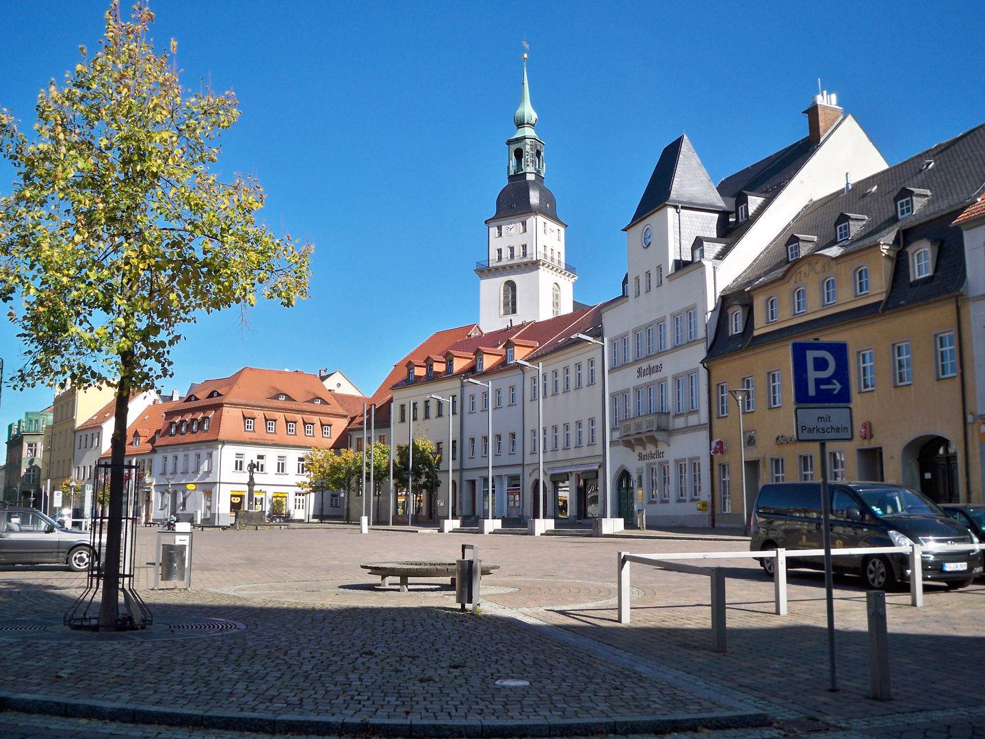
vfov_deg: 40.7
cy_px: 370
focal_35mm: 35
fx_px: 996
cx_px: 492
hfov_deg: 52.6
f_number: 4.7
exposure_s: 1/500
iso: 80
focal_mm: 6.3
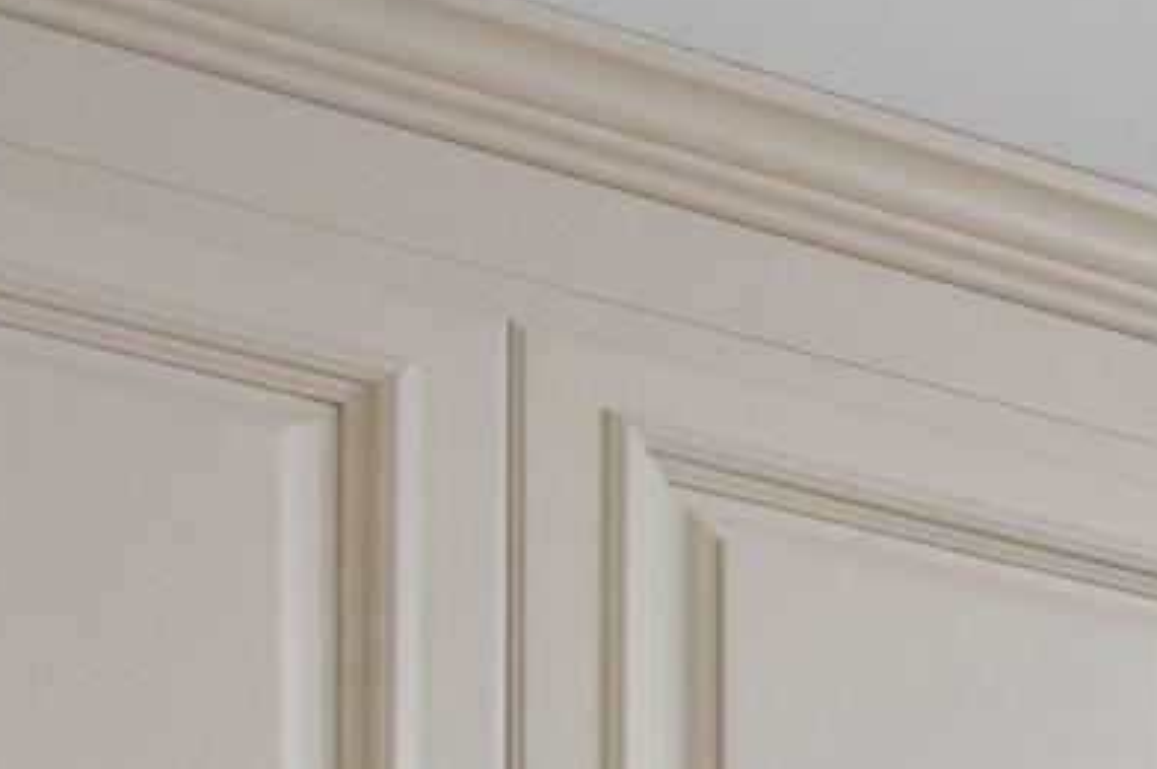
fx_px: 3789
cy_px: 2035
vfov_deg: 9.8
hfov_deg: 10.1
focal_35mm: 118
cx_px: 3841
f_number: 4.5
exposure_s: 1/5
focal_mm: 10
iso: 100
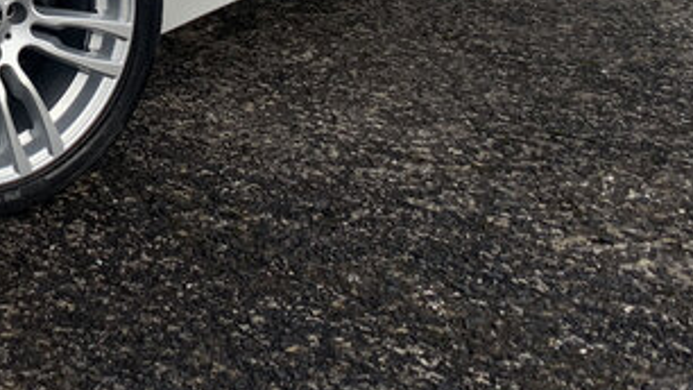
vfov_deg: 15.5
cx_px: -72
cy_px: -116
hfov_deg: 26.3
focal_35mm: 74
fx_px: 1360
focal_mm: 4.25
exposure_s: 1/1282
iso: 25
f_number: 1.8
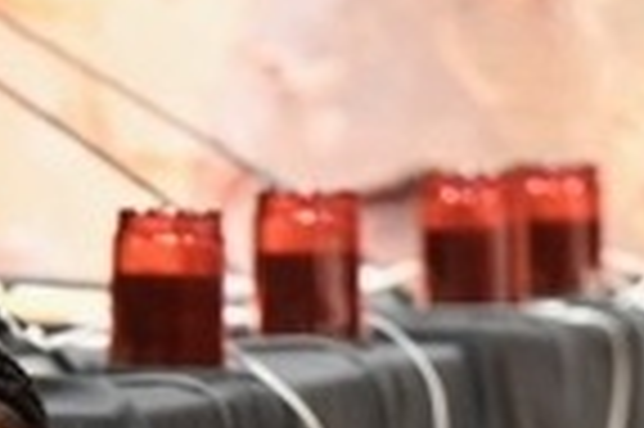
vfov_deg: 1.9
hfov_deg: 2.8
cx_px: -351
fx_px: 12937
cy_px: 1270
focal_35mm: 724
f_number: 2.8
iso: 1400
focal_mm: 101
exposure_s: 1/125
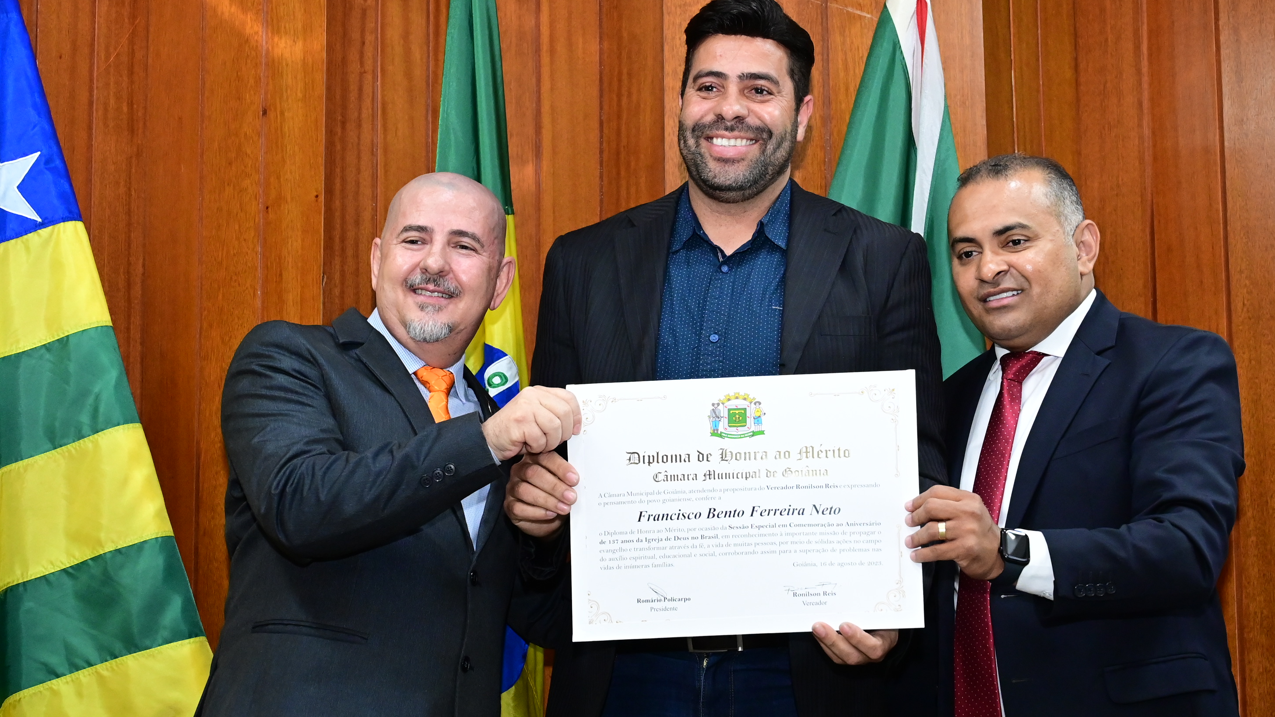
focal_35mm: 71
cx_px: 632
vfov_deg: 17.0
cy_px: 372
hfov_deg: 29.7
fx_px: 2400
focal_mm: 45
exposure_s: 1/125
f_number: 4.5
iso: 4000
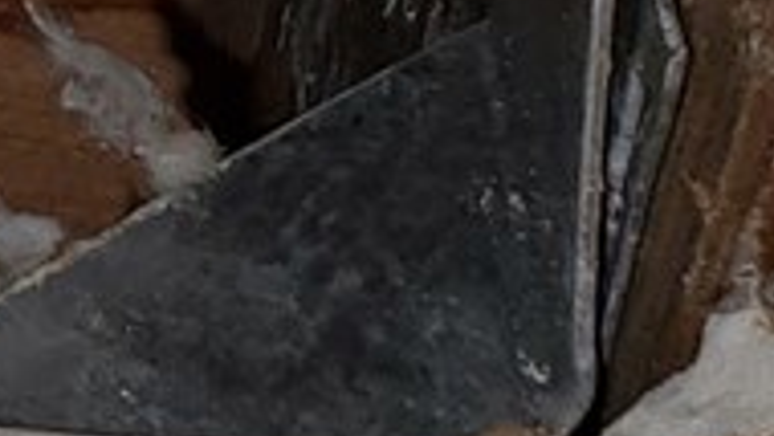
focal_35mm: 112
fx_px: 2299
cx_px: -216
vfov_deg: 10.8
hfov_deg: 17.9
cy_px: 61
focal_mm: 4.3
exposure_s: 1/356
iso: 50
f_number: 2.4
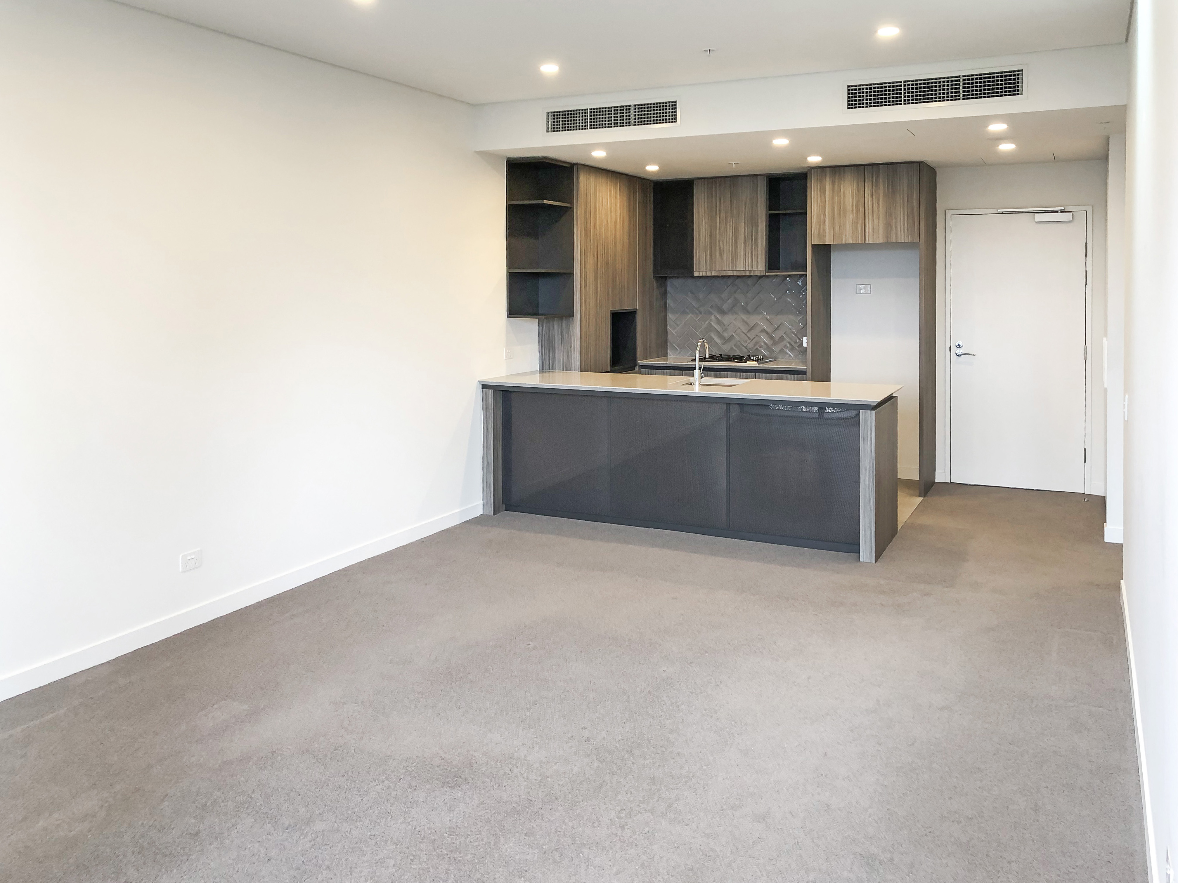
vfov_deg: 49.7
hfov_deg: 63.4
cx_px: 589
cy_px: 442
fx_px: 953
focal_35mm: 28
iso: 32
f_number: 1.8
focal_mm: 3.99
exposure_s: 1/33
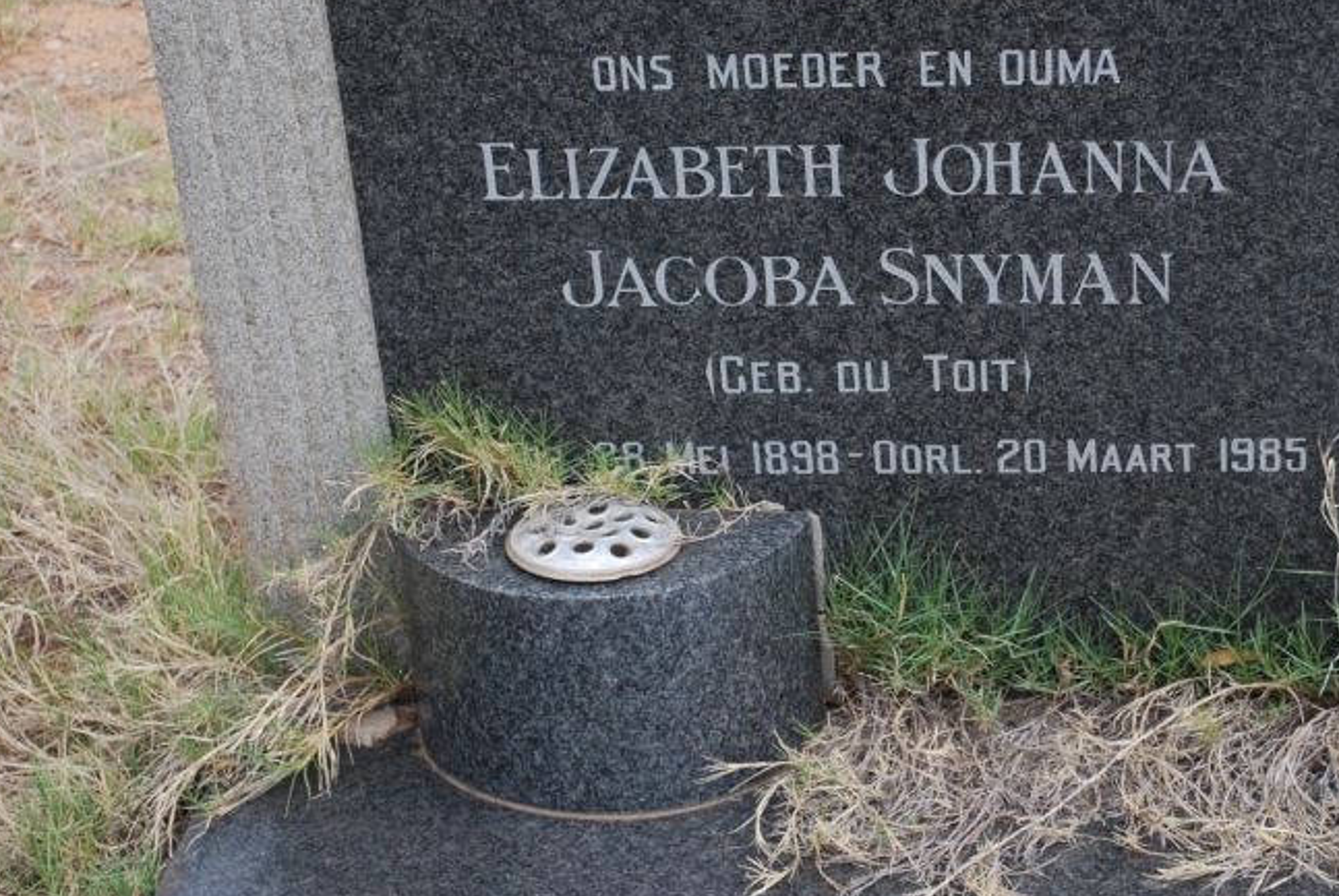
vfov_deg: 14.4
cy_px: 253
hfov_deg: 21.4
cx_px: 834
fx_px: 3537
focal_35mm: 95
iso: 200
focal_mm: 40
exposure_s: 1/125
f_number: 5.6
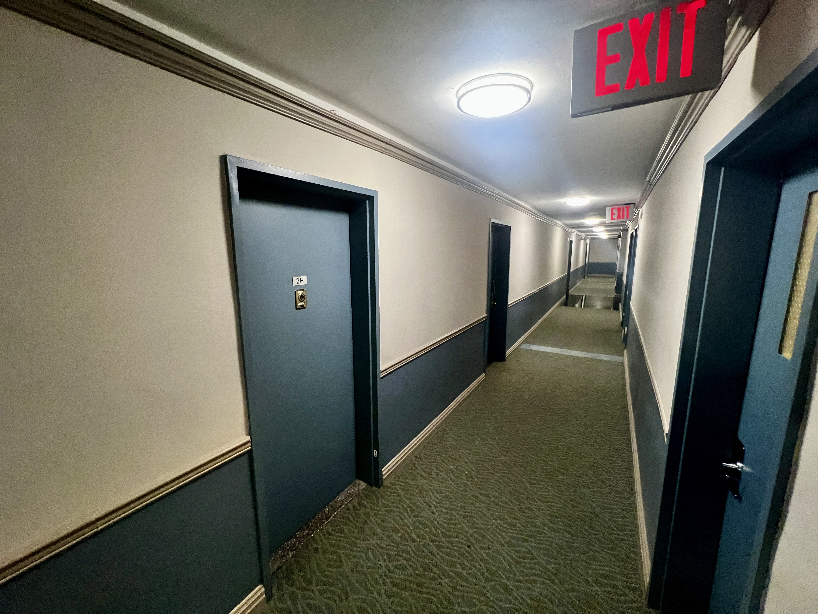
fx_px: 307
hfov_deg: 106.2
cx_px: 409
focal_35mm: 13
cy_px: 307
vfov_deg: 89.9
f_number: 1.8
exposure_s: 1/60
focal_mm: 1.57
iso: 500
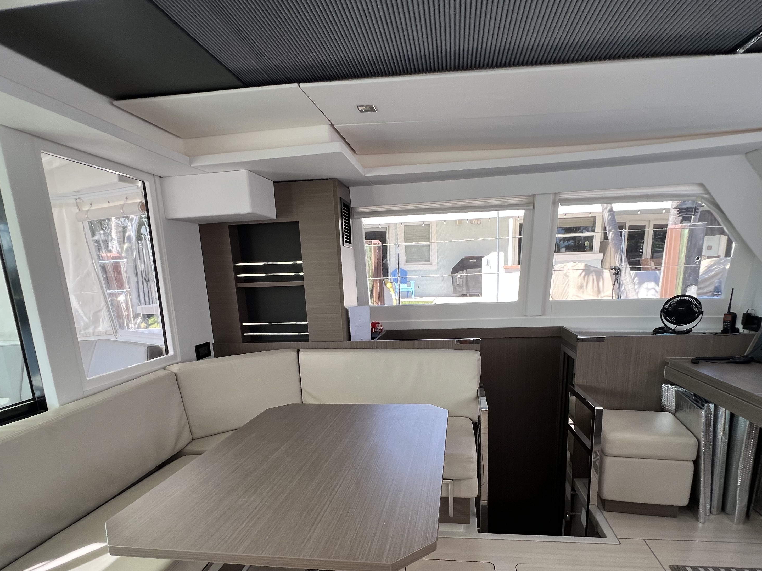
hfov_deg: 87.7
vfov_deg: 69.5
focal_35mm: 18
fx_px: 396
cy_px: 383
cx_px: 396
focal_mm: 1.57
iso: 80
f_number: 1.8
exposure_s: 1/91
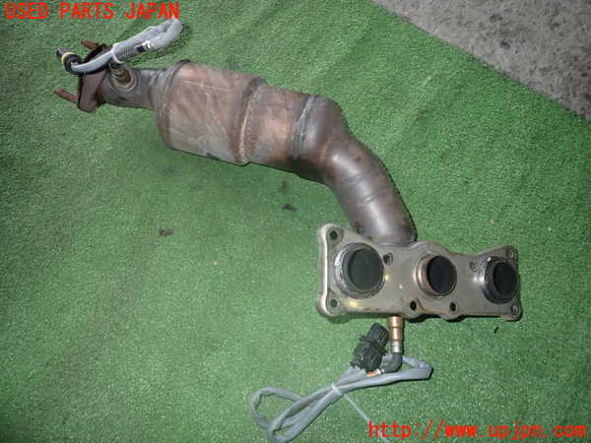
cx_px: 296
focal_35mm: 25
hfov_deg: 69.4
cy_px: 222
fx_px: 427
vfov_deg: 54.9
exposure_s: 1/30
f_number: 5.6
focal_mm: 4.5
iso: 200
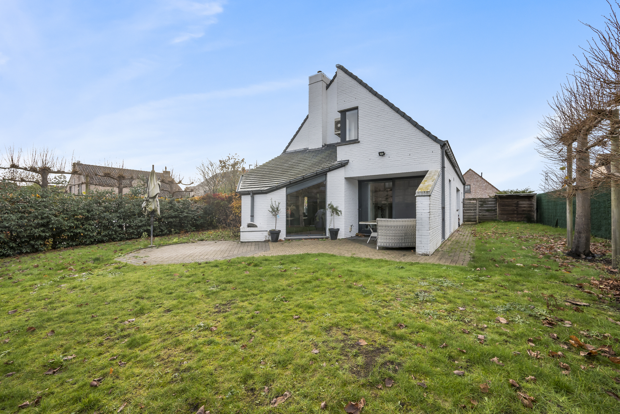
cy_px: 207
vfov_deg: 81.3
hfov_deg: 104.2
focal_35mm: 14
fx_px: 241
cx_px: 310
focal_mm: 14
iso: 250
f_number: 8
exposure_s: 1/250
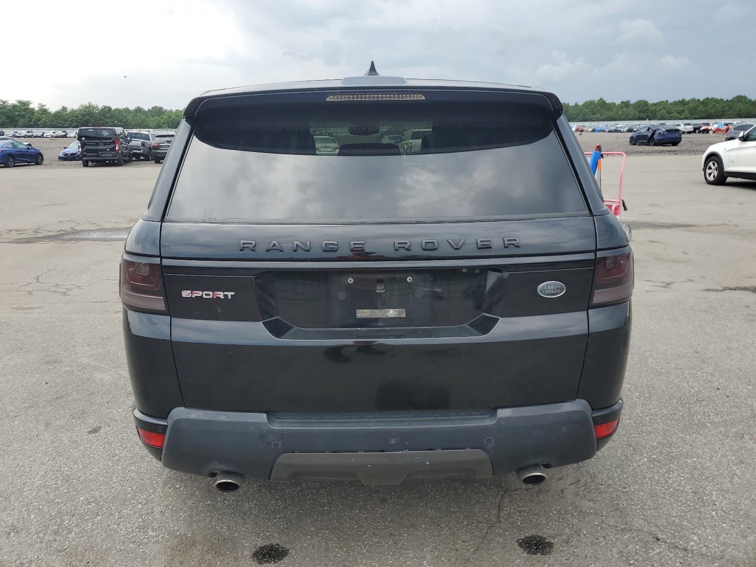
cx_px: 378
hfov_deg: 67.3
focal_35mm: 26
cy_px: 284
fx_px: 568
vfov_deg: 53.1
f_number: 1.5
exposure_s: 1/1250
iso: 50
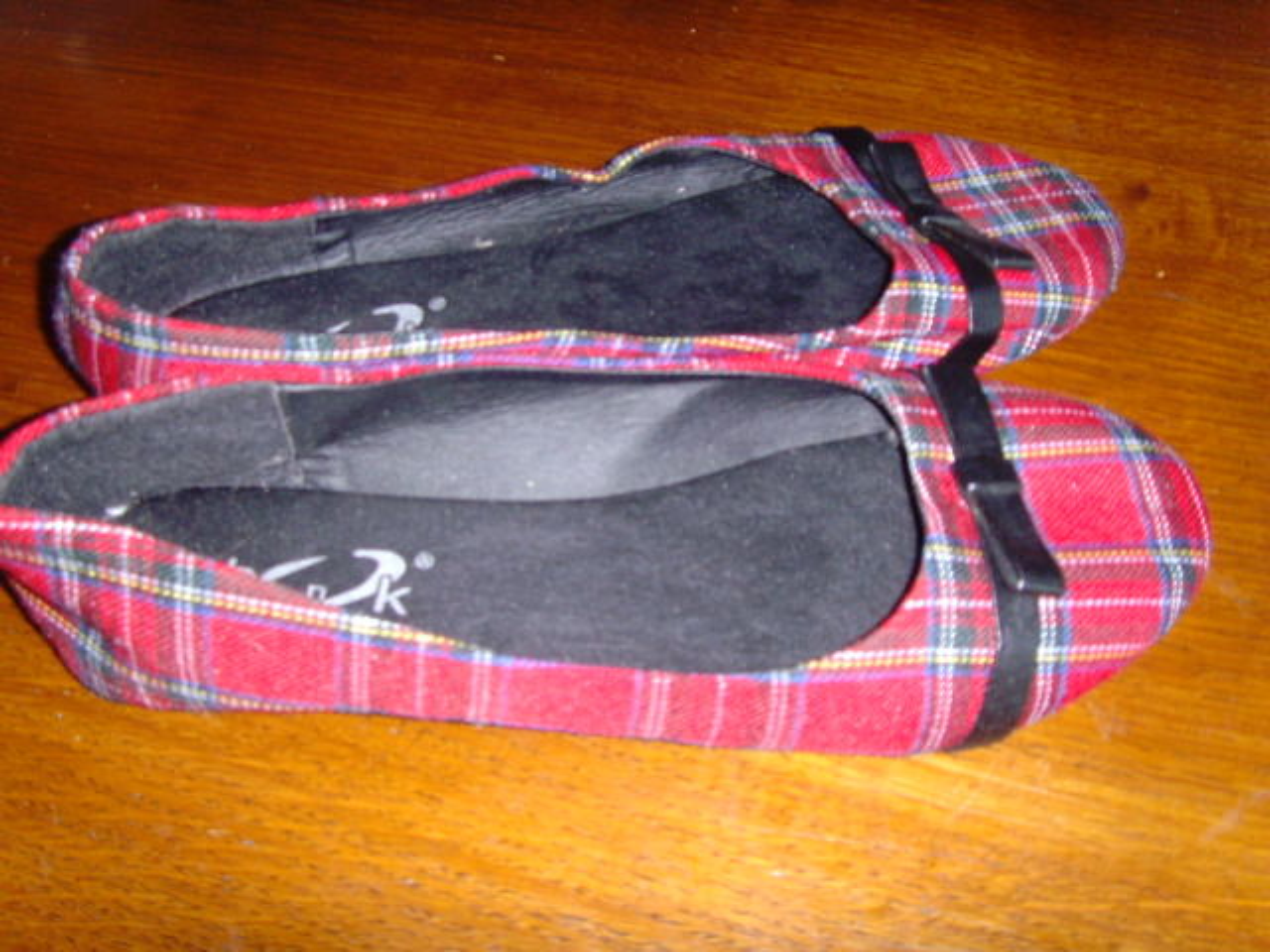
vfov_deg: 36.8
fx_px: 1431
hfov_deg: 47.9
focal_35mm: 39
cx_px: 635
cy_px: 476
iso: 200
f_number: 3.5
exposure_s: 1/45
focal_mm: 6.6
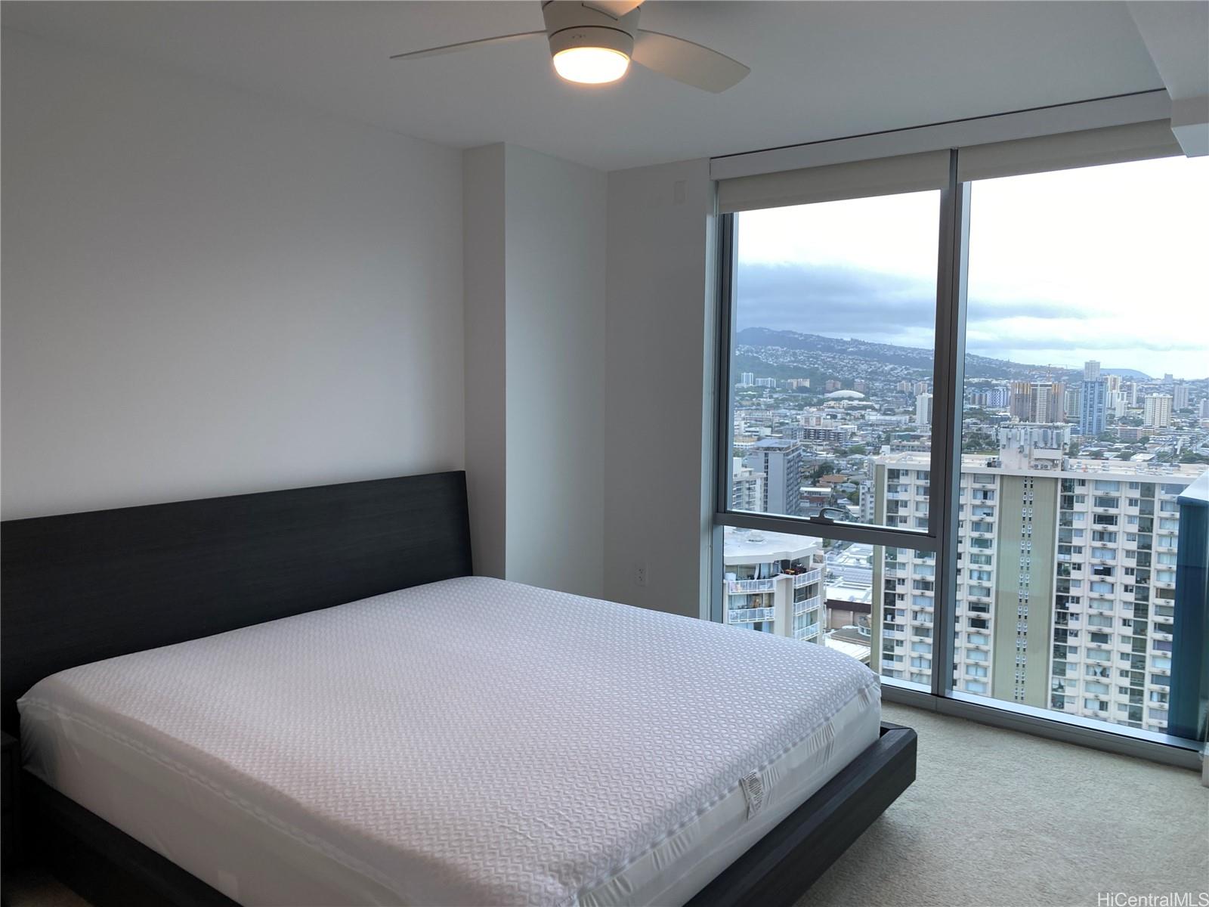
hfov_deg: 67.3
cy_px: 454
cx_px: 604
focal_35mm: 26
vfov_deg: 53.1
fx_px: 908
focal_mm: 4.25
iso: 32
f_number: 1.8
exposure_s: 1/138
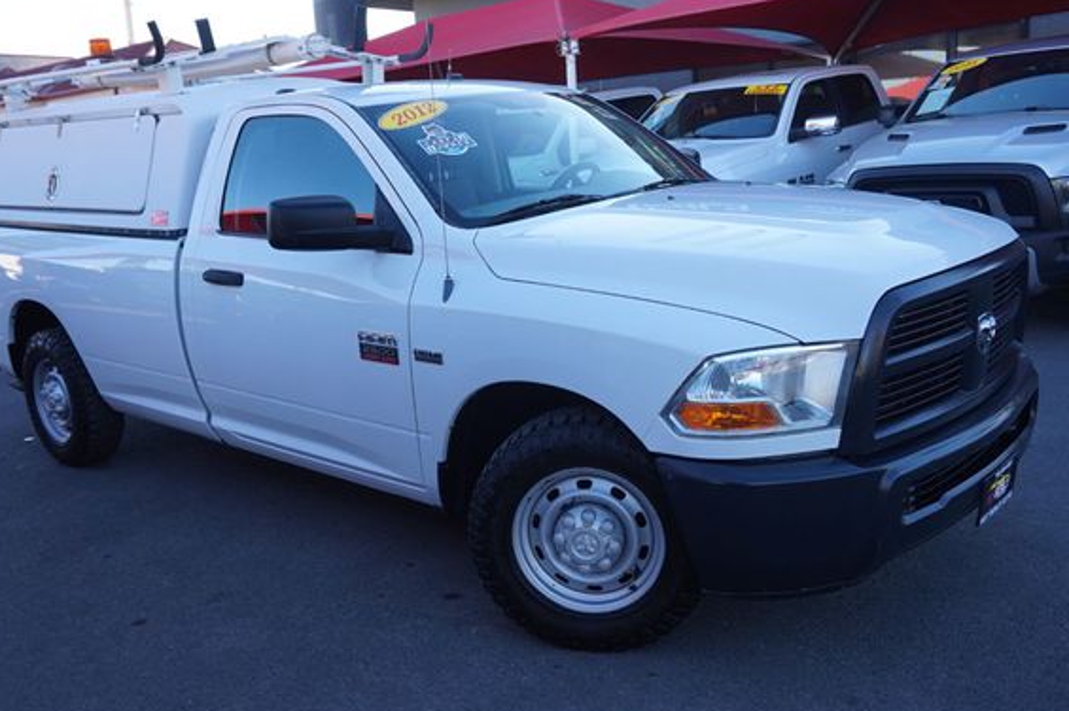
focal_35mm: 34
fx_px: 1009
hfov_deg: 55.8
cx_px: 494
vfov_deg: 38.8
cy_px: 356
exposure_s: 1/80
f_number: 5.6
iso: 100
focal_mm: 20
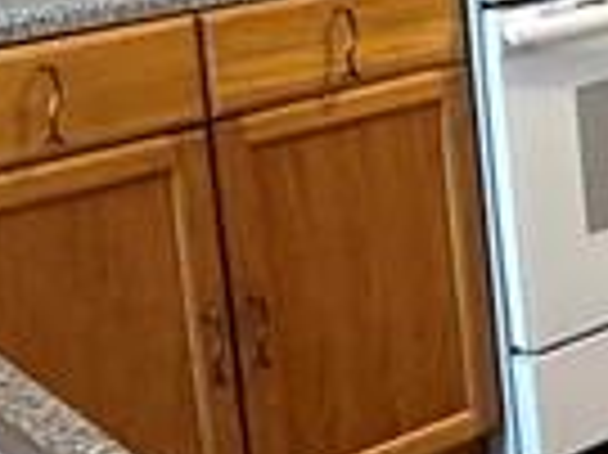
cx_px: 1225
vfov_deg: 13.5
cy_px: -99
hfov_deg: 15.0
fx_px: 1860
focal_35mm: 106
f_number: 2.2
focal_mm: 2.22
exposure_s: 1/60
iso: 320
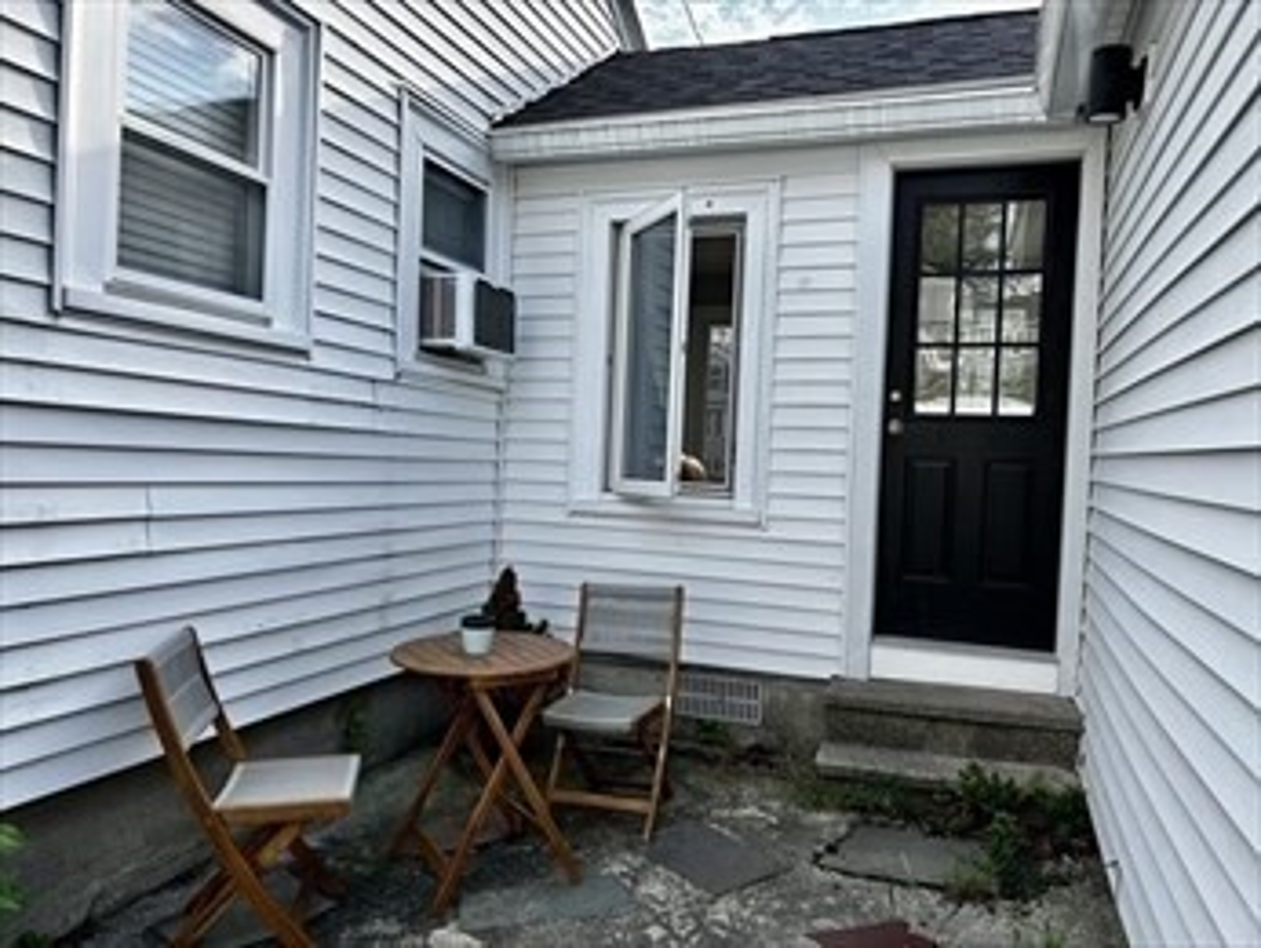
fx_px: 948
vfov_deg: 53.1
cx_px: 630
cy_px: 474
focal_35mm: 26
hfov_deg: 67.3
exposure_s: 1/1089
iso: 50
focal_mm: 5.7
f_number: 1.5
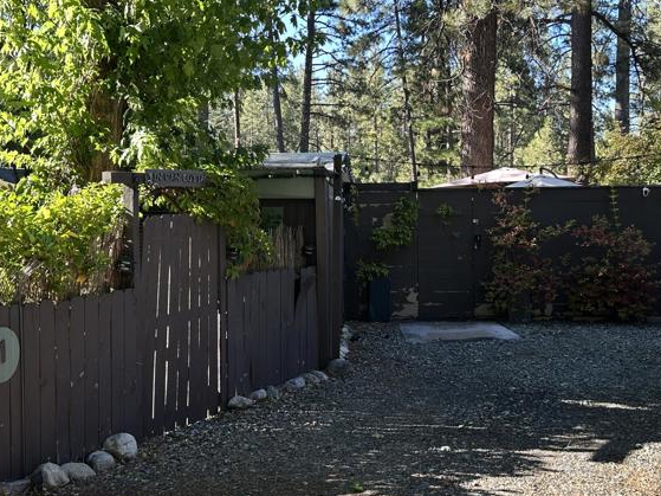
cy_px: 207
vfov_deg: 32.8
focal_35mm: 44
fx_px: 840
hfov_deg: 42.9
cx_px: 344
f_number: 1.78
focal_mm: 6.86
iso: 80
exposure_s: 1/351
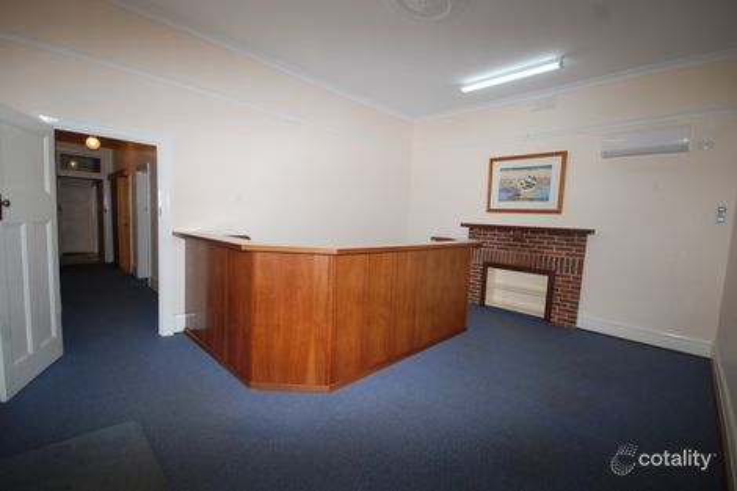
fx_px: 307
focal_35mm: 15
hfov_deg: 100.4
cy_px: 246
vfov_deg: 77.3
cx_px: 368
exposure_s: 1/60
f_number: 4
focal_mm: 10
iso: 200
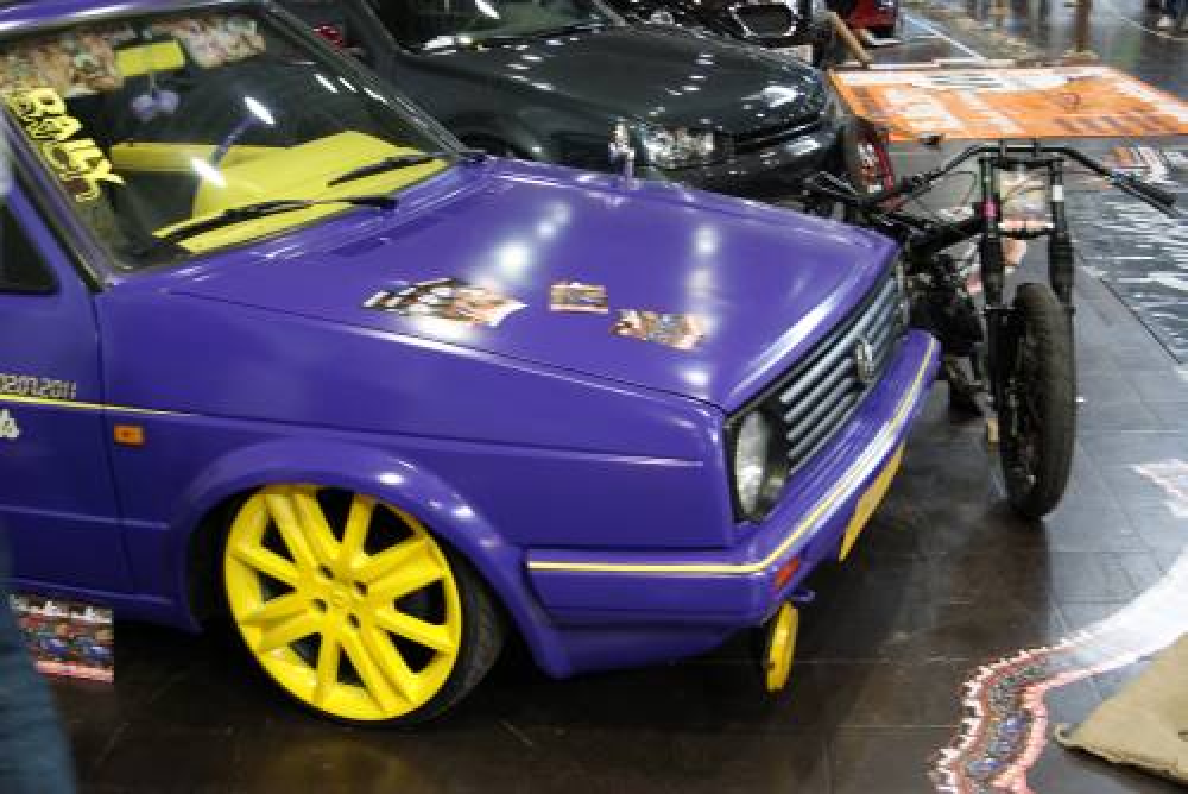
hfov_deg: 43.6
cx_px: 594
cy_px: 397
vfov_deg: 29.9
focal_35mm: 45
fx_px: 1486
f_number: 4.5
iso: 400
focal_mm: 30
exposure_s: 1/15
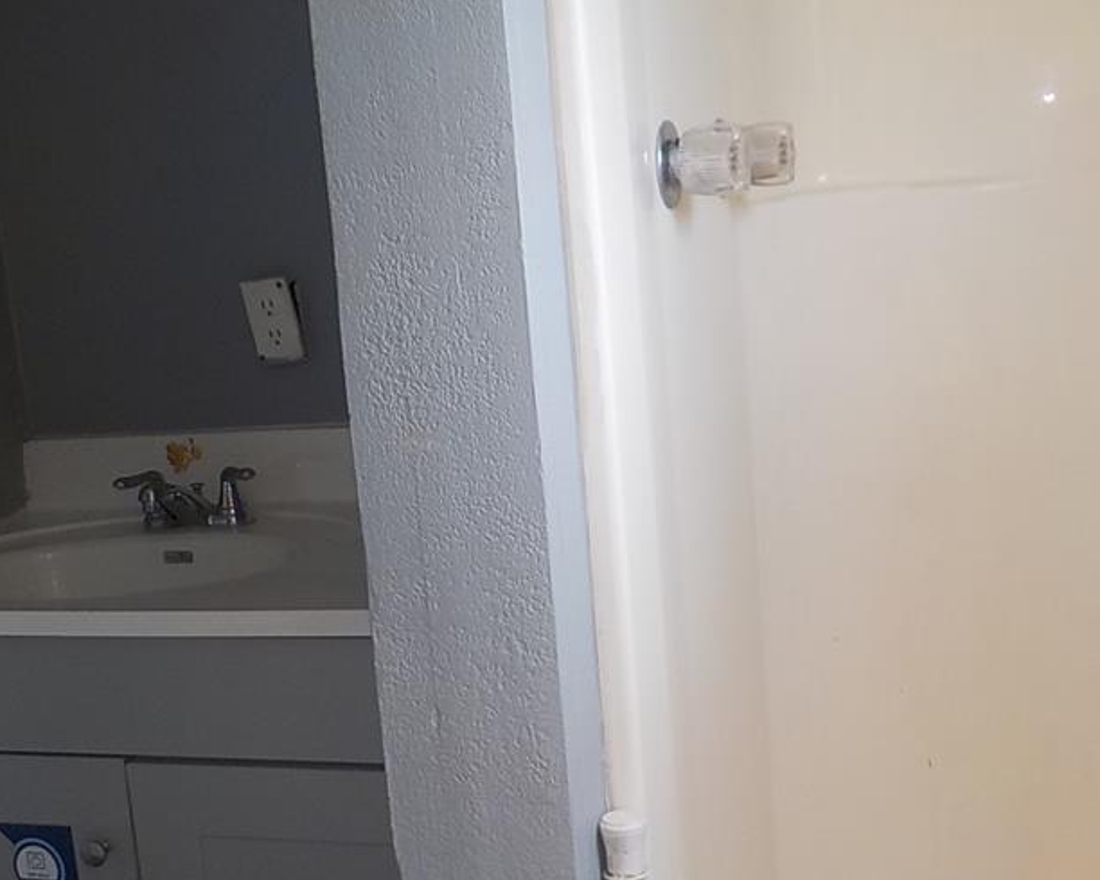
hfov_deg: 38.0
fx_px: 1596
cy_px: 453
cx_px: 570
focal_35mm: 49
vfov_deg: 30.9
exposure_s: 1/40
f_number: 3.3
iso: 125
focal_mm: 4.1
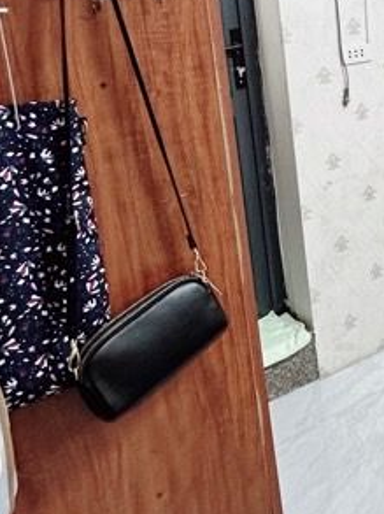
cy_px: 86
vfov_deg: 37.2
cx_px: 531
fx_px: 726
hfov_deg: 24.7
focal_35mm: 49
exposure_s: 1/100
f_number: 2.2
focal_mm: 2.22
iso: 200
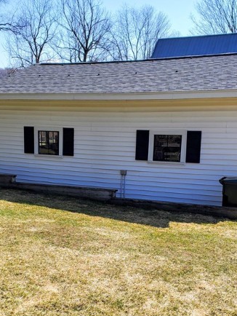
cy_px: 186
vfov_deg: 41.1
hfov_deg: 31.5
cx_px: 122
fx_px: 420
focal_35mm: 46
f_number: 2.4
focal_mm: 4.3
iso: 50
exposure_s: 1/1525
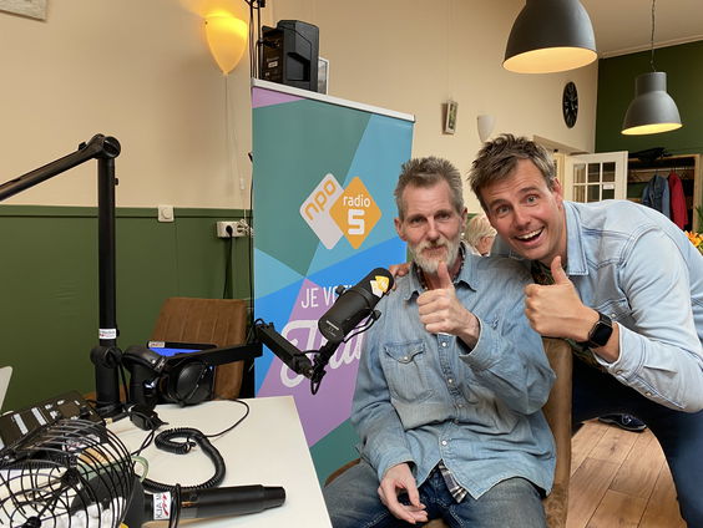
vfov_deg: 53.1
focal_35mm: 26
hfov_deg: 67.3
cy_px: 264
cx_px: 352
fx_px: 528
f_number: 1.8
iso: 125
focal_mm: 4.25
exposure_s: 1/50
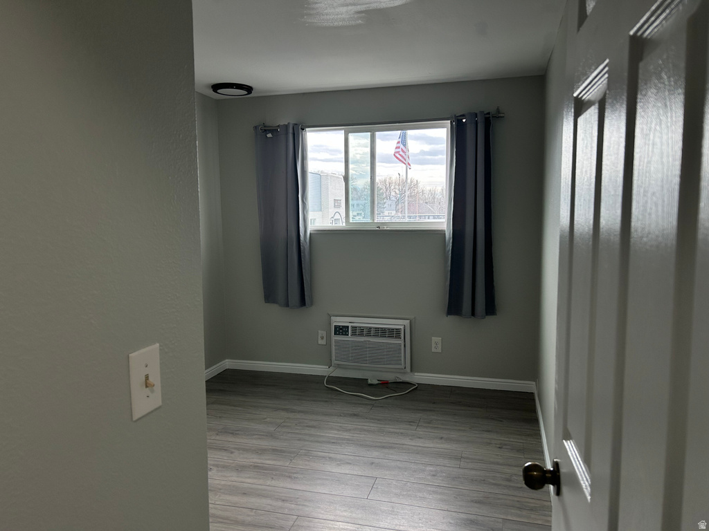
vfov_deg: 53.1
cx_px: 354
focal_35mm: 26
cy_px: 266
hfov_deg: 67.3
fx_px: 533
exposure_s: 1/469
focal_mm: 5.7
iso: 50
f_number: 1.5
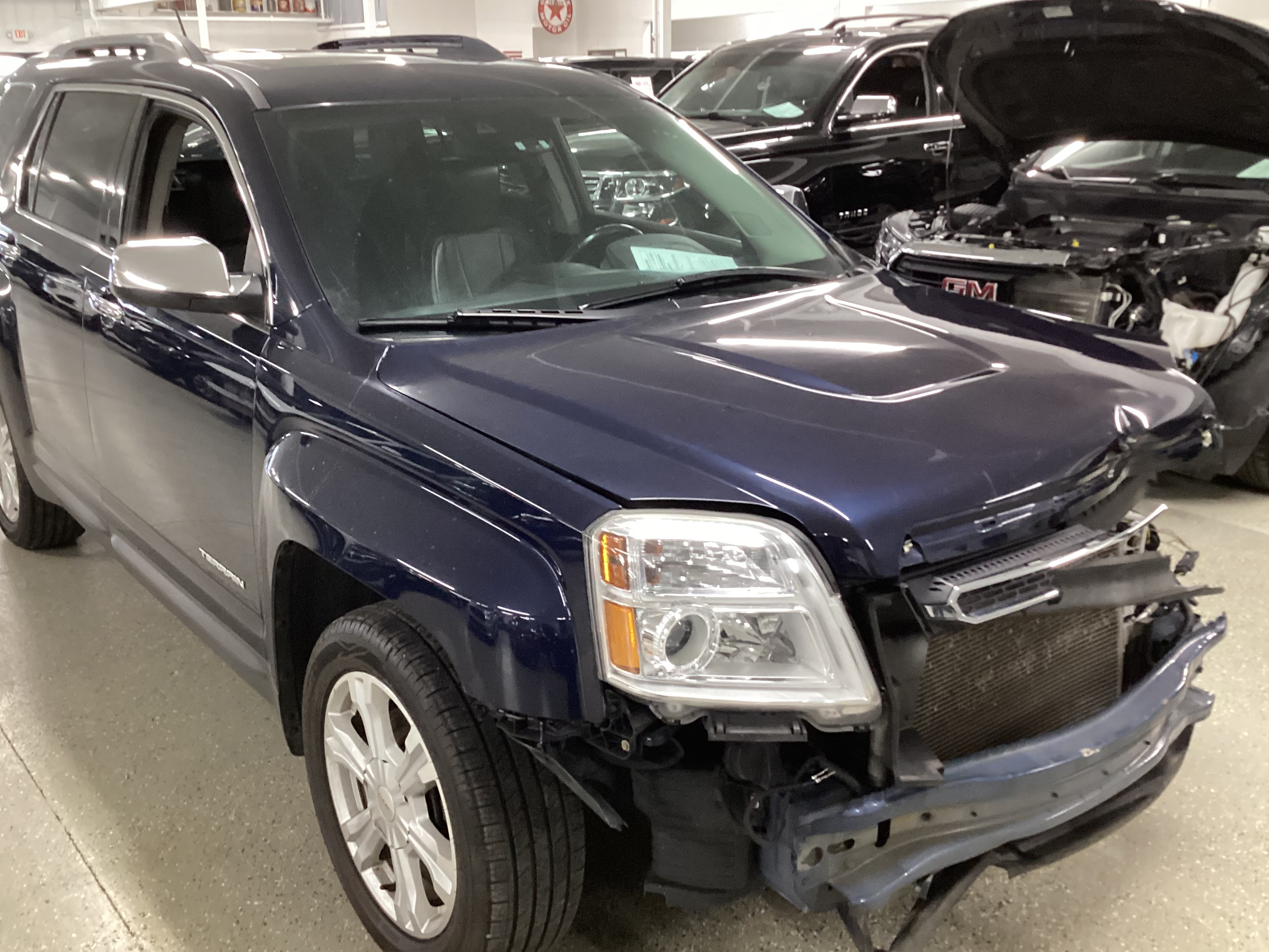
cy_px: 490
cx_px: 590
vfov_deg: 41.8
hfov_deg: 53.9
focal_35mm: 34
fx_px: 1246
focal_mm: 3.3
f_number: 2.4
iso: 320
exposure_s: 1/30
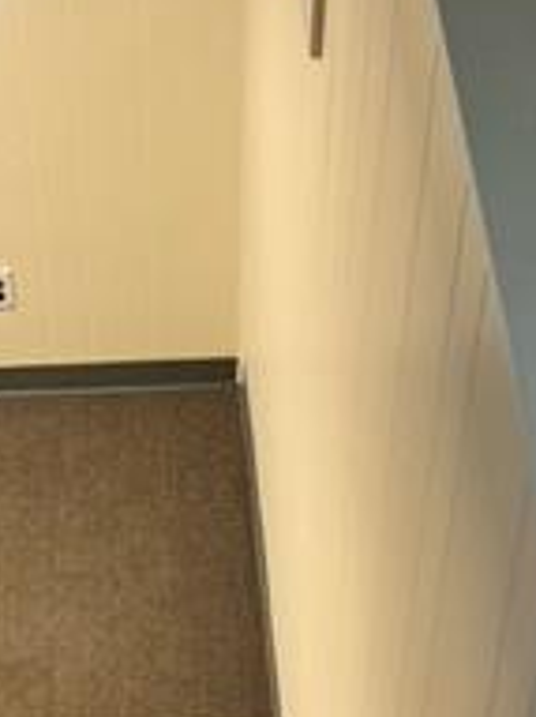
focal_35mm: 87
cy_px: 435
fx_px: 1798
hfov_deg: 16.9
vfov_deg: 22.5
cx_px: 150
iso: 125
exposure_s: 1/60
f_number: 1.5
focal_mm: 5.7
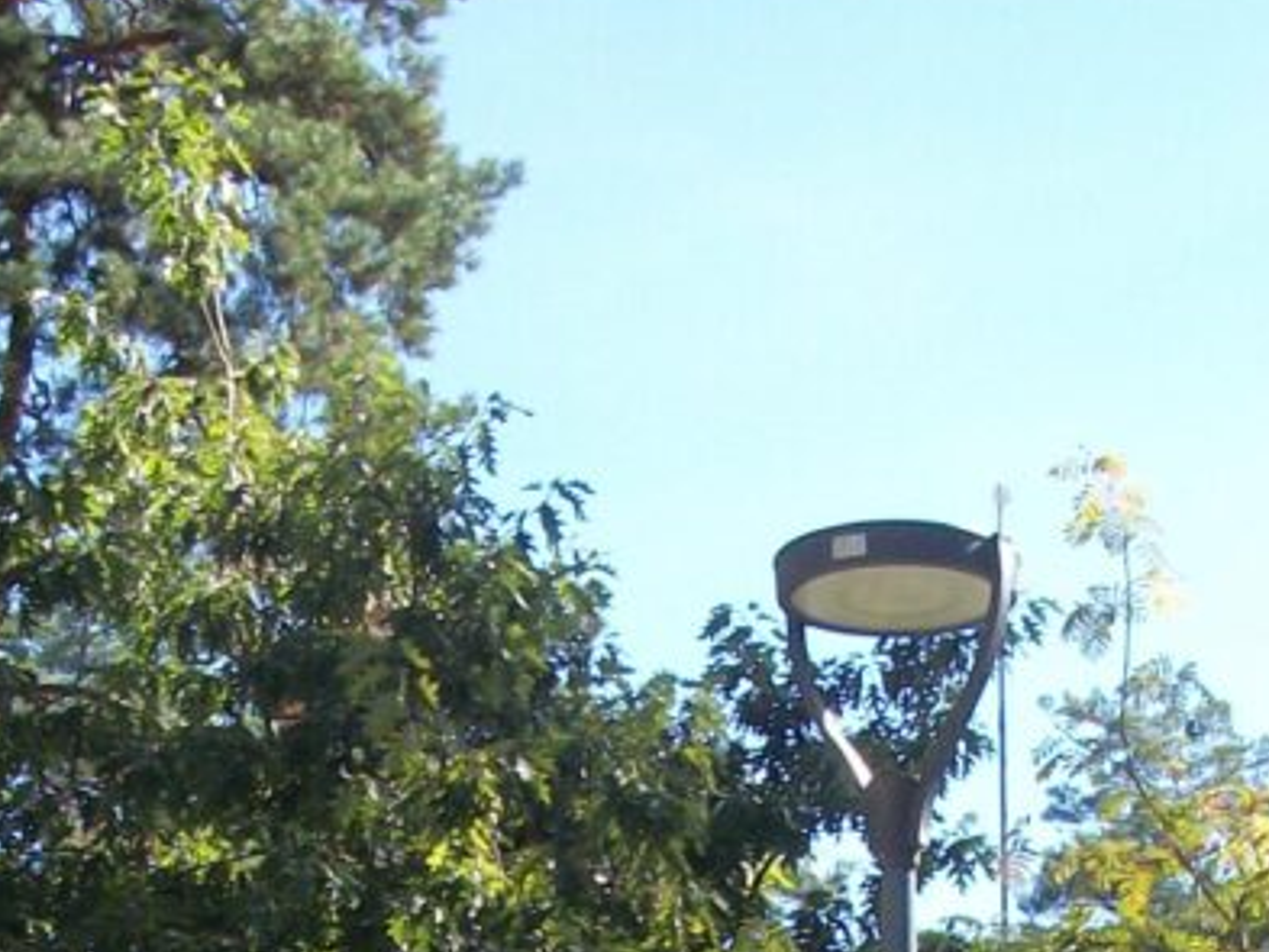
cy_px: 1594
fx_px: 4180
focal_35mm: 114
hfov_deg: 17.3
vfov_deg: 12.1
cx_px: 701
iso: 80
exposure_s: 1/60
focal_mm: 5.7
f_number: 8.8
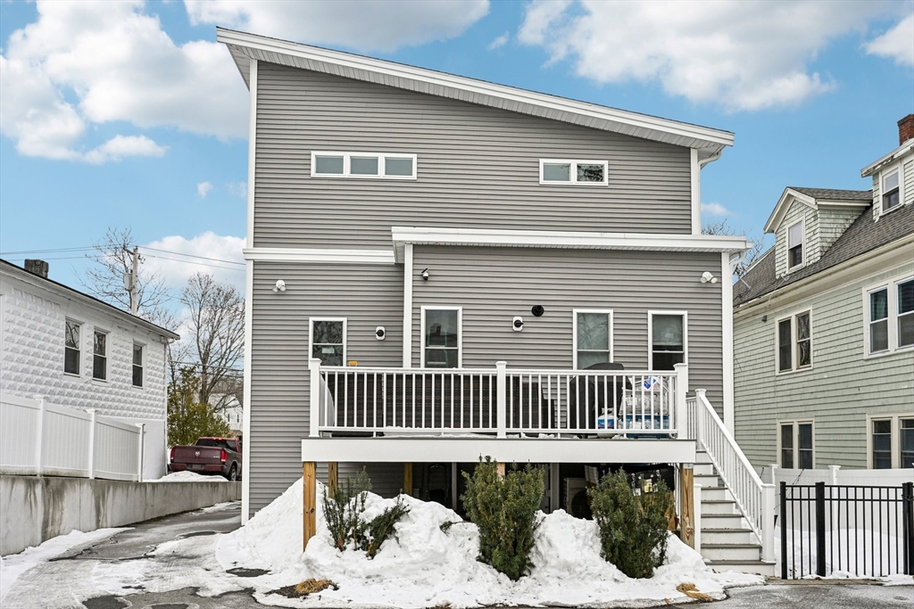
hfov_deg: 71.5
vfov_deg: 51.3
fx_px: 635
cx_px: 457
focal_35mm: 25
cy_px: 304
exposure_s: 1/800
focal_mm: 25
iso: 400
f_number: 8
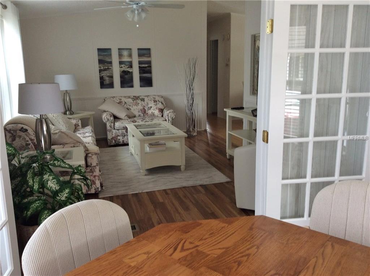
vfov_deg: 44.0
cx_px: 185
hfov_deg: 56.9
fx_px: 341
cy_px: 138
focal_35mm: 32
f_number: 2.4
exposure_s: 1/30
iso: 40
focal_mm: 3.3
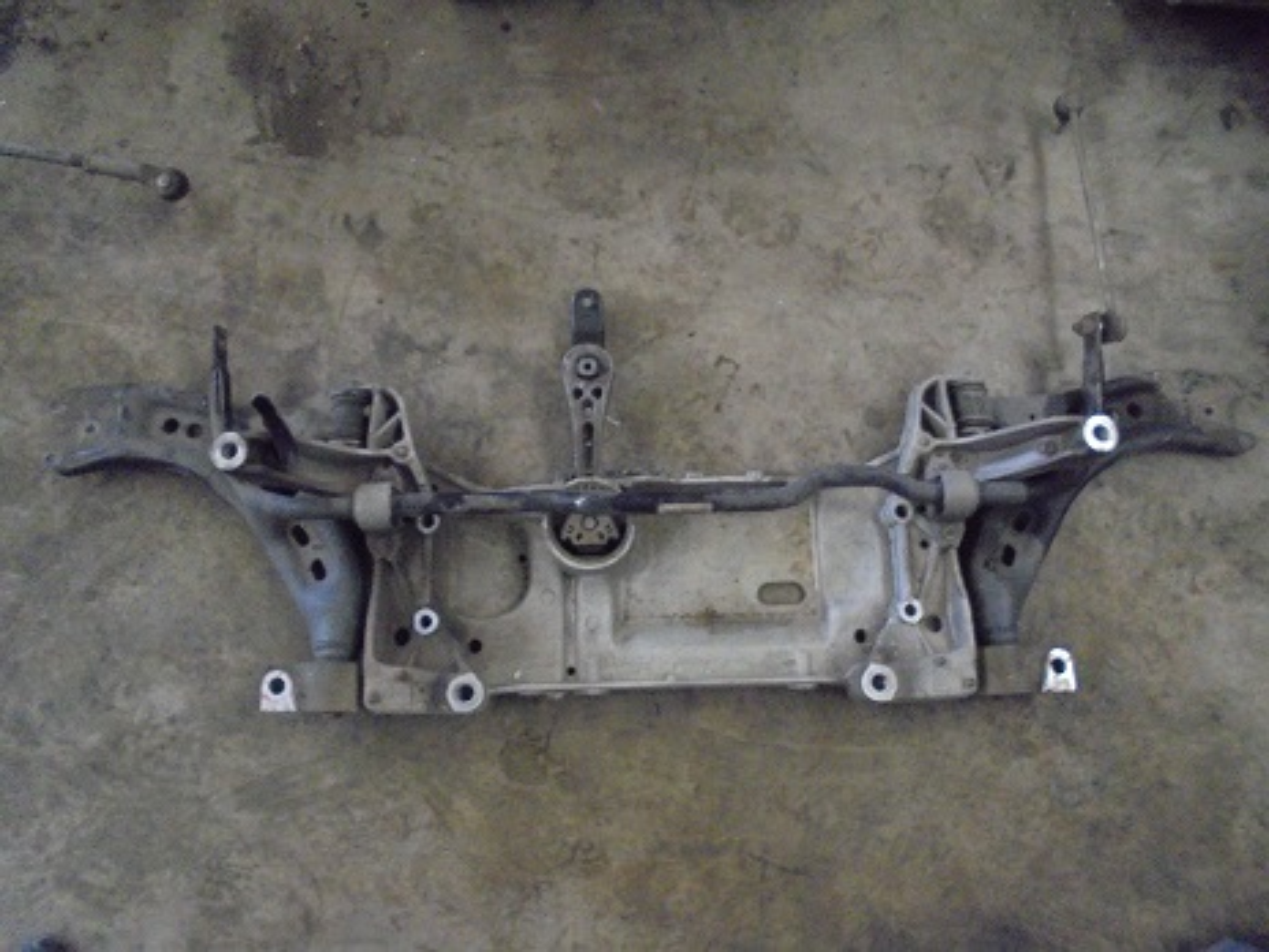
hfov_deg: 67.3
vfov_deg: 53.1
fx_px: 953
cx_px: 634
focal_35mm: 26
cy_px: 476
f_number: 3.5
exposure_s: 1/10
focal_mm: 4.6
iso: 800
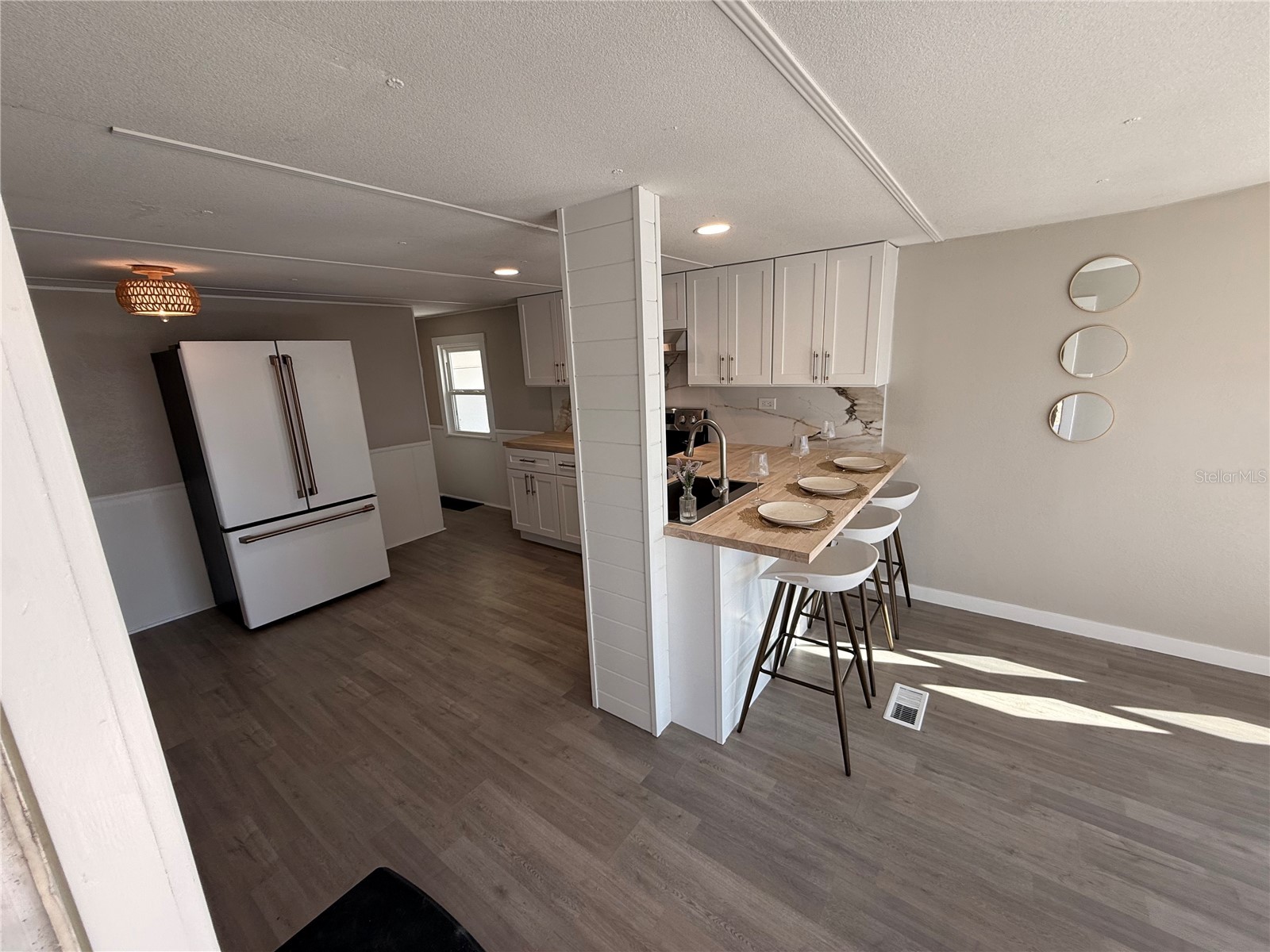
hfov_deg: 102.1
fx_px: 514
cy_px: 476
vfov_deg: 85.7
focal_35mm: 14
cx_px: 635
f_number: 2.2
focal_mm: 2.22
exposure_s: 1/120
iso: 50
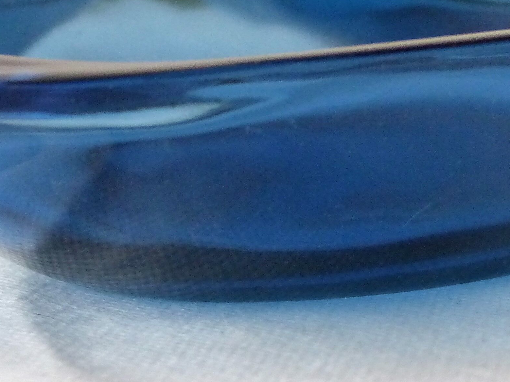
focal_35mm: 213
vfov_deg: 7.0
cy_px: 115
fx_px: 3138
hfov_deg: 9.2
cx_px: -75
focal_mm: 14
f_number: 2.8
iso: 400
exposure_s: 1/60
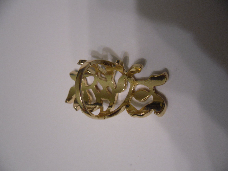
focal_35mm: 45
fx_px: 296
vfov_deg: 32.2
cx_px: 114
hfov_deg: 42.1
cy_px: 86
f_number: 3.5
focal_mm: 6.3
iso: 400
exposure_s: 1/23
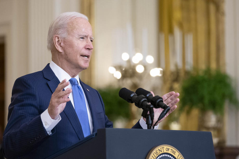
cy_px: 80
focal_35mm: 198
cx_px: 120
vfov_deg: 6.9
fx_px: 1314
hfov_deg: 10.4
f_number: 2.8
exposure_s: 1/320
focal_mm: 132
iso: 2500
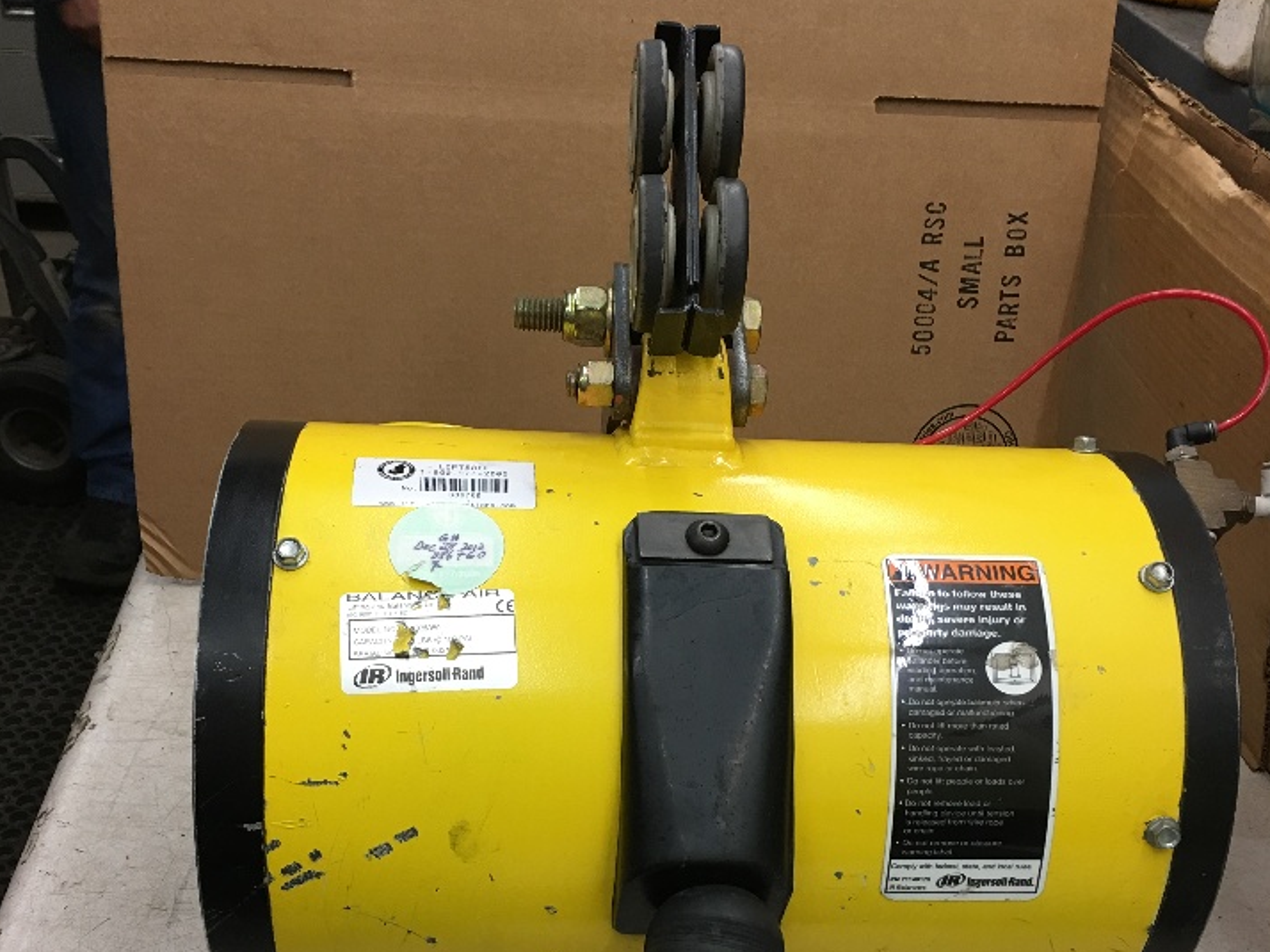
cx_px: 635
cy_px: 706
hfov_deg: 47.9
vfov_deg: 36.0
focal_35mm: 39
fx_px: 1430
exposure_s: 1/15
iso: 32
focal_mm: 4.15
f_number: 2.2
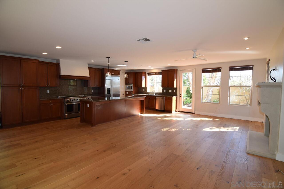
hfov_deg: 95.0
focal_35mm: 16
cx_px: 142
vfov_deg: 72.0
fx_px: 130
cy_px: 94
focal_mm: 11
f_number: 5.6
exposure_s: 1/125
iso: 500
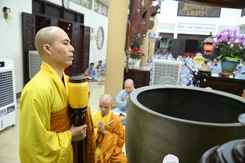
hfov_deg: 62.0
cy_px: 82
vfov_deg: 43.6
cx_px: 122
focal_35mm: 30
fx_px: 204
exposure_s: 1/200
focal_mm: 30
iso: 16000
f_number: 4.5
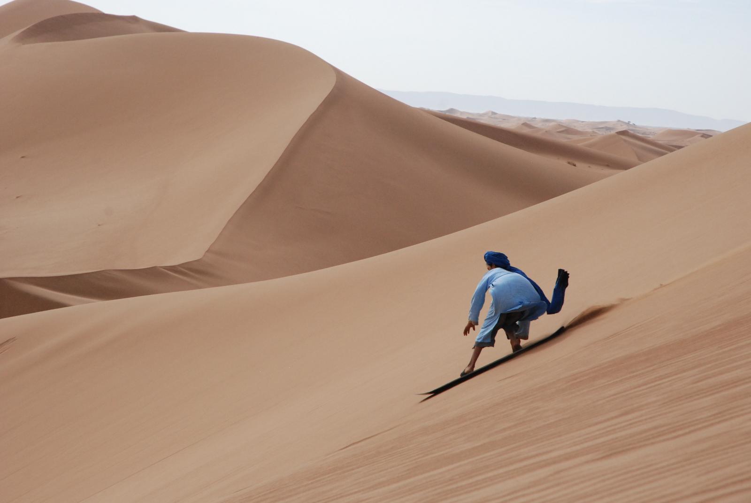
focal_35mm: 105
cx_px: 376
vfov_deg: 13.1
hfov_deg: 19.4
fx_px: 2193
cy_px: 252
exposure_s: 1/1600
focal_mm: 70
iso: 800
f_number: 10
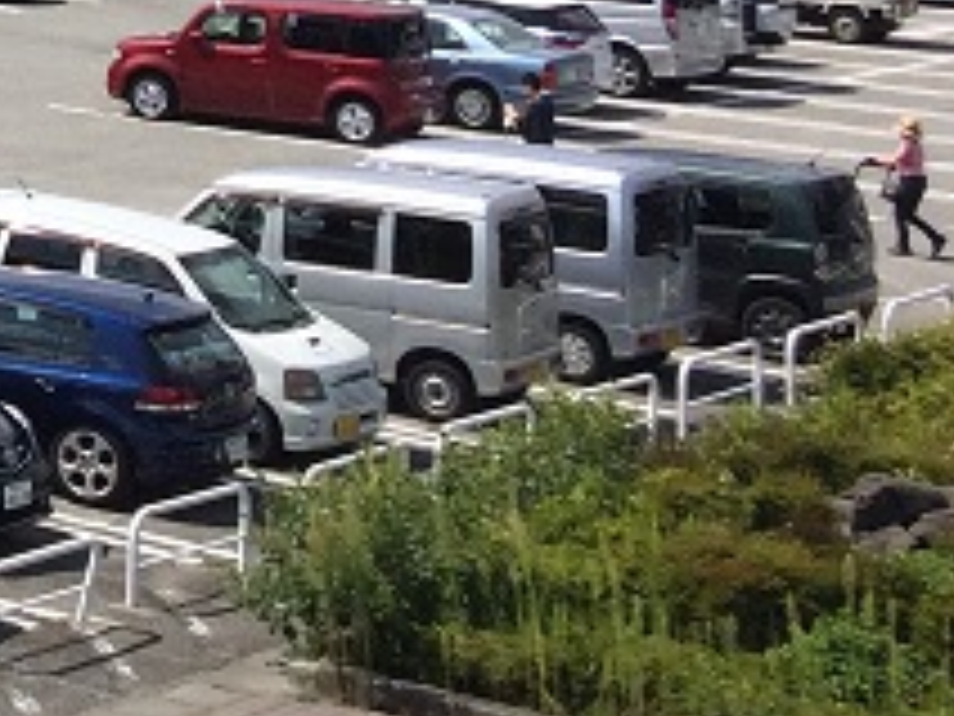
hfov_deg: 12.1
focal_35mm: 137
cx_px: -1170
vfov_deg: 10.2
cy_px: -558
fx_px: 3776
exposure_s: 1/2740
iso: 32
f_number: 2.2
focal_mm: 4.15
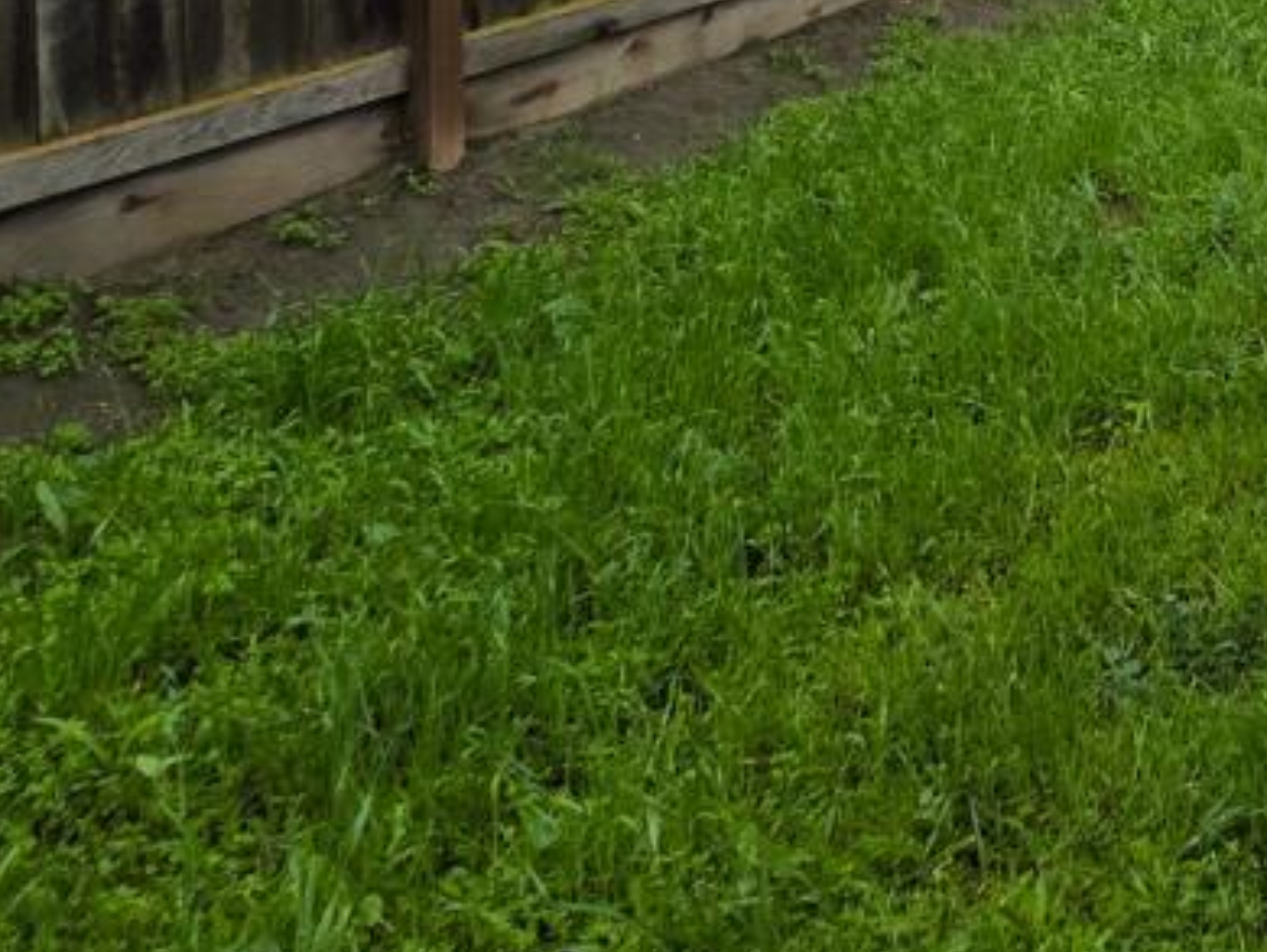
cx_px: 1283
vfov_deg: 25.4
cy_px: -265
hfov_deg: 34.5
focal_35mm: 50
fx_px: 1831
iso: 80
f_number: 1.9
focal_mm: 2.2
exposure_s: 1/2000
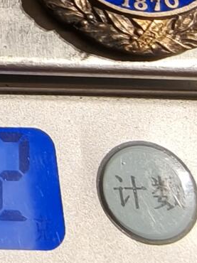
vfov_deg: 17.5
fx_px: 851
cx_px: -59
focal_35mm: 112
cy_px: 93
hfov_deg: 12.8
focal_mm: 2.32
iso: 160
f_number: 2
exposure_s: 1/100
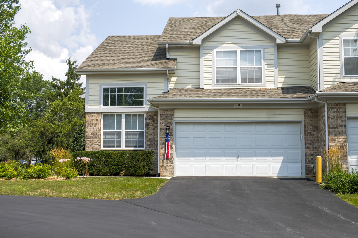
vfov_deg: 28.6
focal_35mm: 47
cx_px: 179
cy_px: 119
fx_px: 467
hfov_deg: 41.9
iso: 200
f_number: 5.6
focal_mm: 31
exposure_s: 1/1000
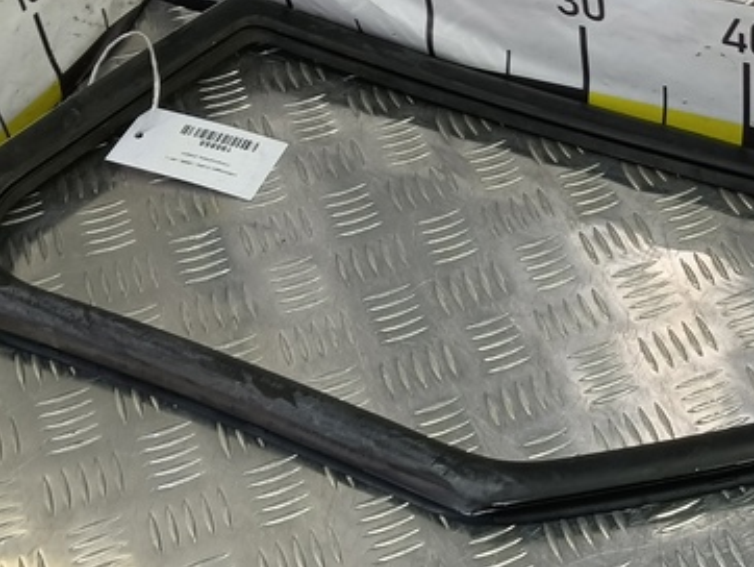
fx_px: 1417
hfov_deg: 29.0
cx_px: 631
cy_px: 271
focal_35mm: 65
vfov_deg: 22.6
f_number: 1.6
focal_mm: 4.11
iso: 102
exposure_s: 1/50
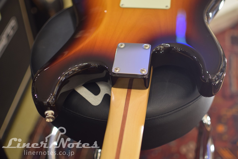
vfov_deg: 25.8
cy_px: 80
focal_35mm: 52
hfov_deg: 37.8
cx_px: 119
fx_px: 347
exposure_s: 1/80
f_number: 1.8
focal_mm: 35
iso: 400
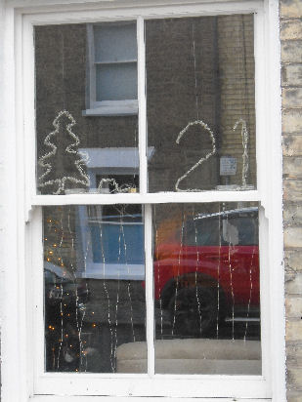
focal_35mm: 79
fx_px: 919
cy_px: 201
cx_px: 151
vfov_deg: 24.7
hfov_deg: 18.7
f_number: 6.1
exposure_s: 1/60
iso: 640
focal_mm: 14
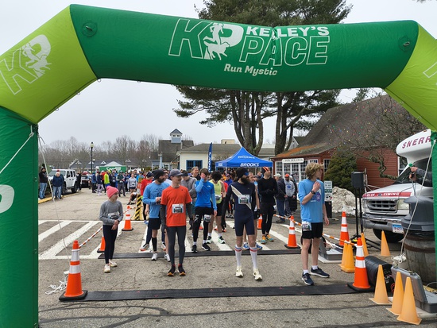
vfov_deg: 54.9
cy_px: 164
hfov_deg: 69.4
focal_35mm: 25
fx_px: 316
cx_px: 218
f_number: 1.7
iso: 100
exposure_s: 1/354
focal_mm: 4.68
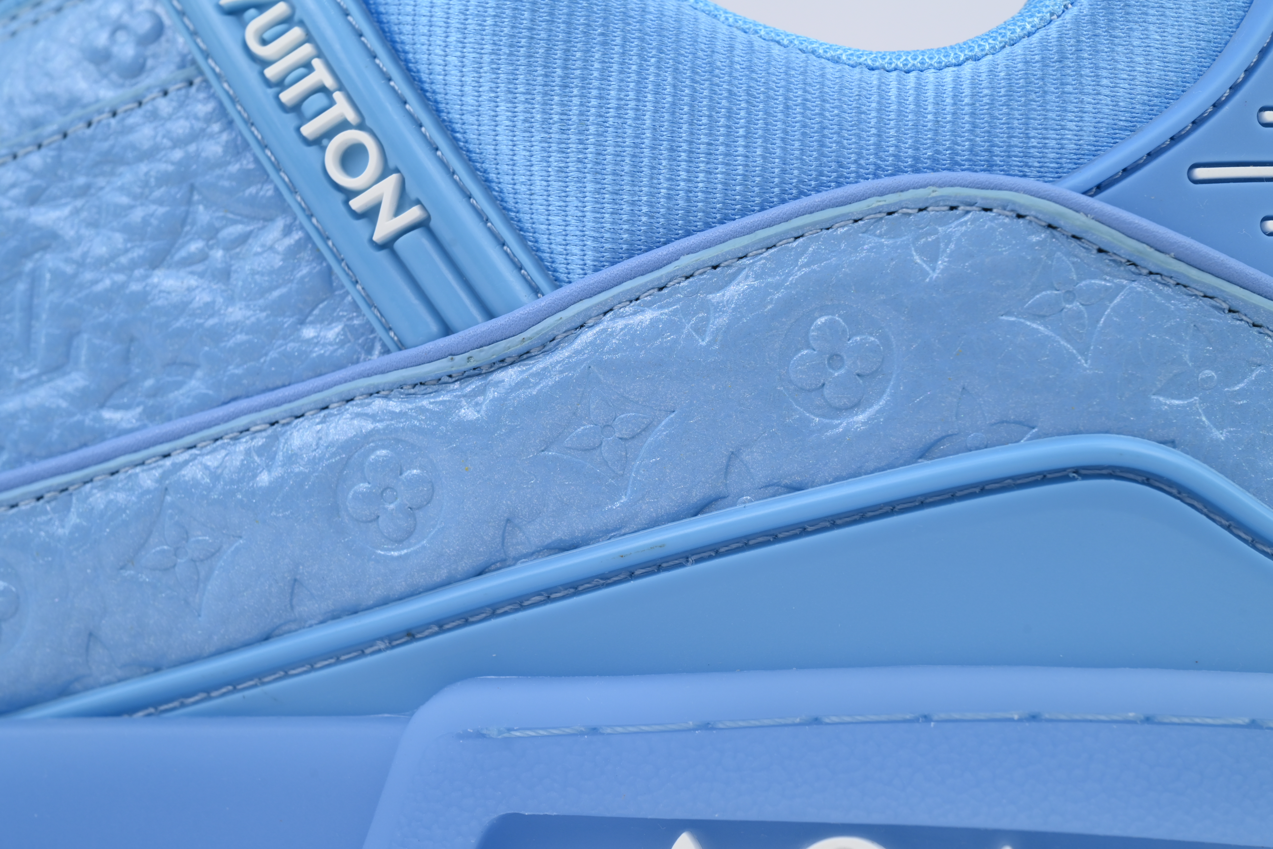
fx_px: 3500
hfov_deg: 20.6
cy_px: 424
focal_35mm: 99
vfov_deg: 13.8
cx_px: 636
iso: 400
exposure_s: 1/100
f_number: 11
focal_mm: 99
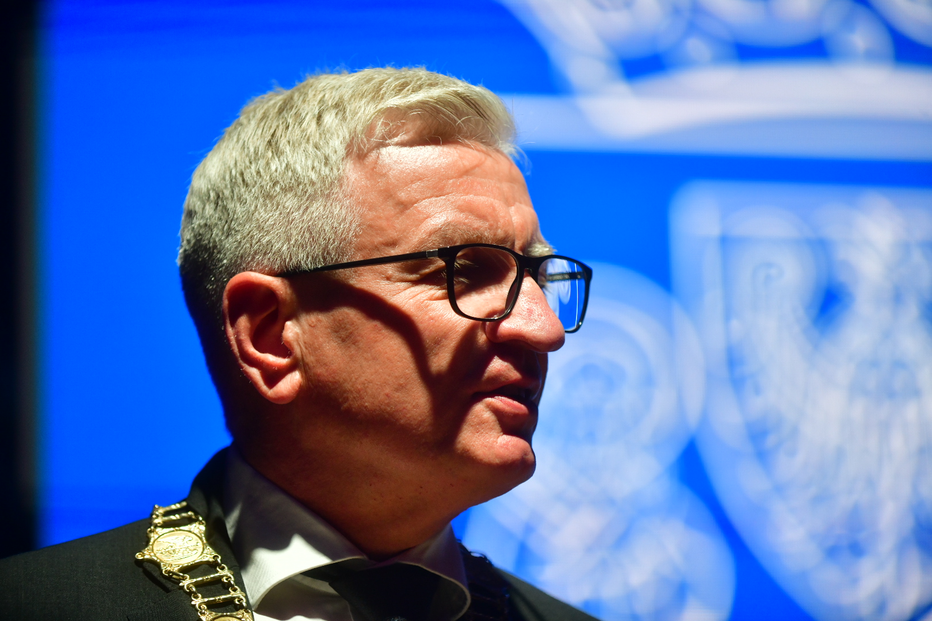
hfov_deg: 13.7
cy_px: 310
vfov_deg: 9.1
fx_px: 3883
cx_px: 466
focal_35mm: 150
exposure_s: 1/500
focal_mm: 150
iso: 1100
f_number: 2.8
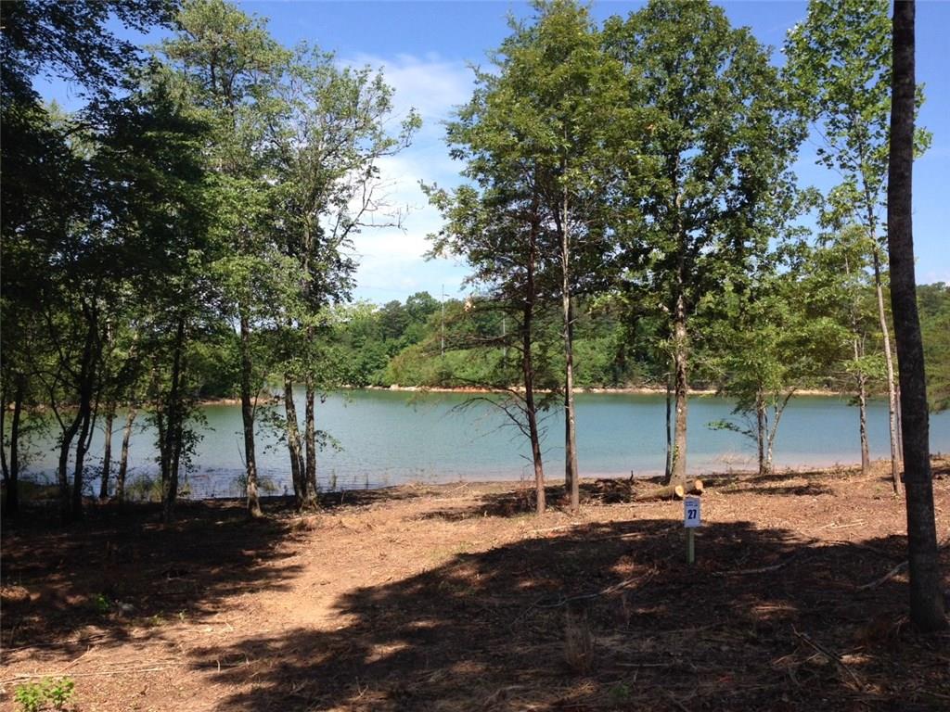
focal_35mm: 33
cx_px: 475
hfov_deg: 55.4
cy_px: 356
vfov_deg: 42.9
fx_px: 906
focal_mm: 4.12
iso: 50
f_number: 2.4
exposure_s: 1/903
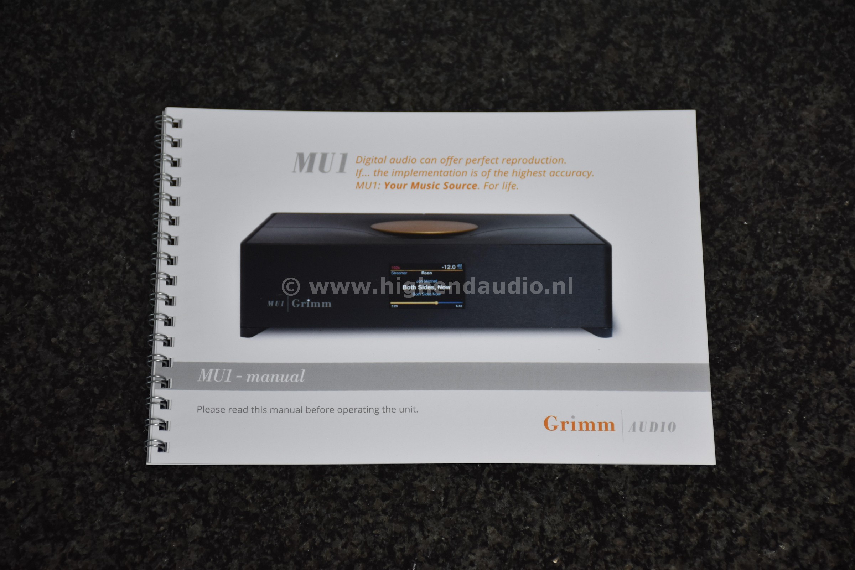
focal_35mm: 99
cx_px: 428
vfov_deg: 13.8
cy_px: 285
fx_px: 2351
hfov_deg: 20.6
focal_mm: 66
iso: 400
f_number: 5.3
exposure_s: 1/125
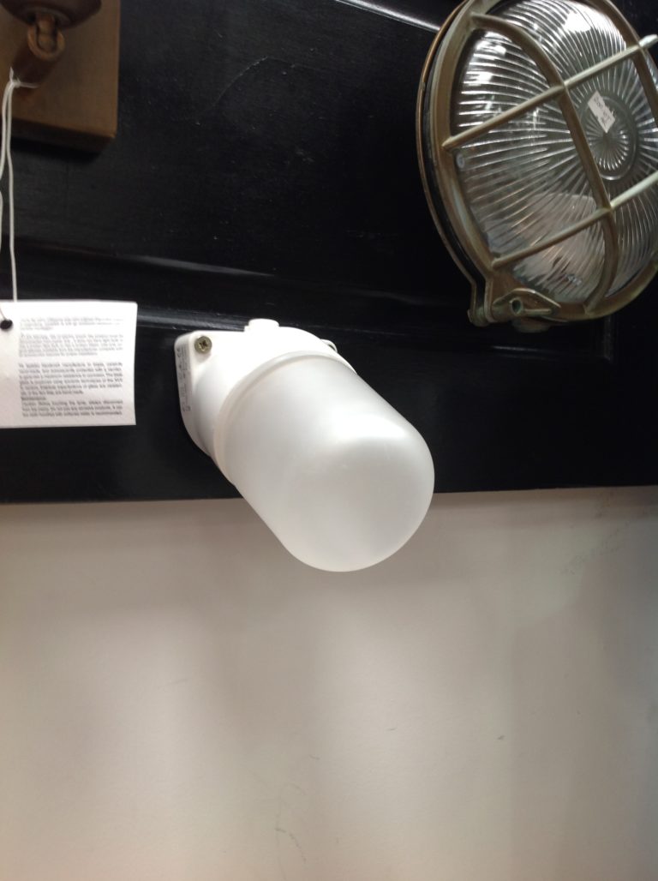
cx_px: 329
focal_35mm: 35
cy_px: 440
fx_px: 889
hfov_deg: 40.6
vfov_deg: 52.7
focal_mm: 4.28
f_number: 2.4
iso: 50
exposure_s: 1/17
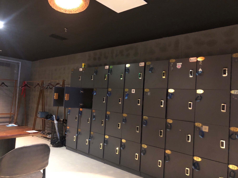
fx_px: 193
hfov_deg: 63.4
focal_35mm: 28
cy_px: 89
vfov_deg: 49.7
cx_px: 119
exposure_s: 1/4
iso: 160
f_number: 1.8
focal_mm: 3.99
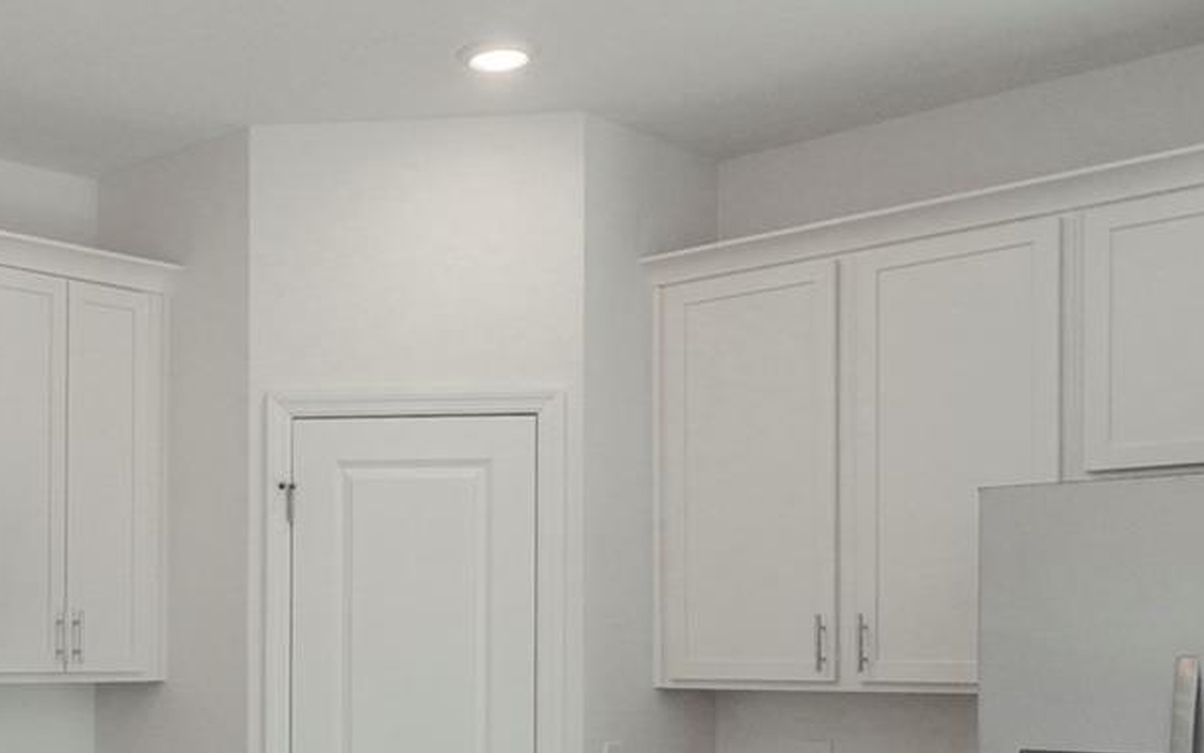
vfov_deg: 26.2
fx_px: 1575
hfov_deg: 38.7
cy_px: 639
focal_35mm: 48
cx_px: 100
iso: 800
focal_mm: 12
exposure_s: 1/250
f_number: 5.6
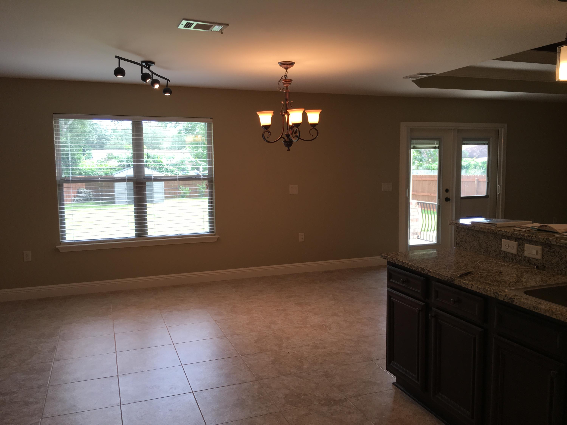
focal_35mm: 29
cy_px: 212
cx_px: 284
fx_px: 475
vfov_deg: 48.2
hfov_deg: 61.7
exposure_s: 1/60
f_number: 2.2
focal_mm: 4.15
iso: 25
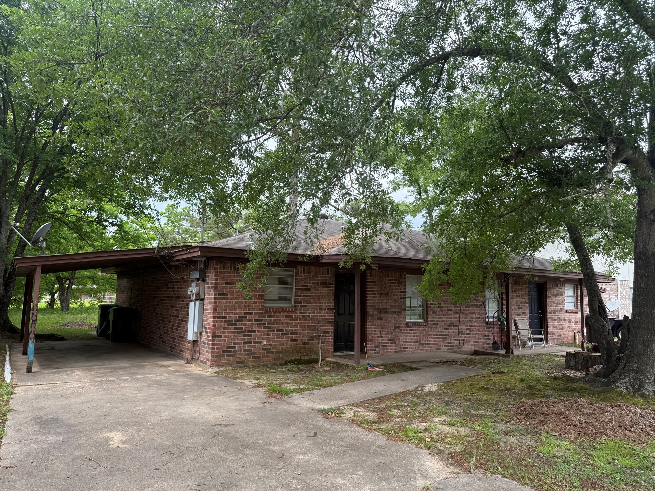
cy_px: 248
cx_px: 332
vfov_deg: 54.9
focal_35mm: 25
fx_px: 473
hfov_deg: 69.4
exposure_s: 1/1060
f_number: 1.78
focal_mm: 6.76
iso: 100
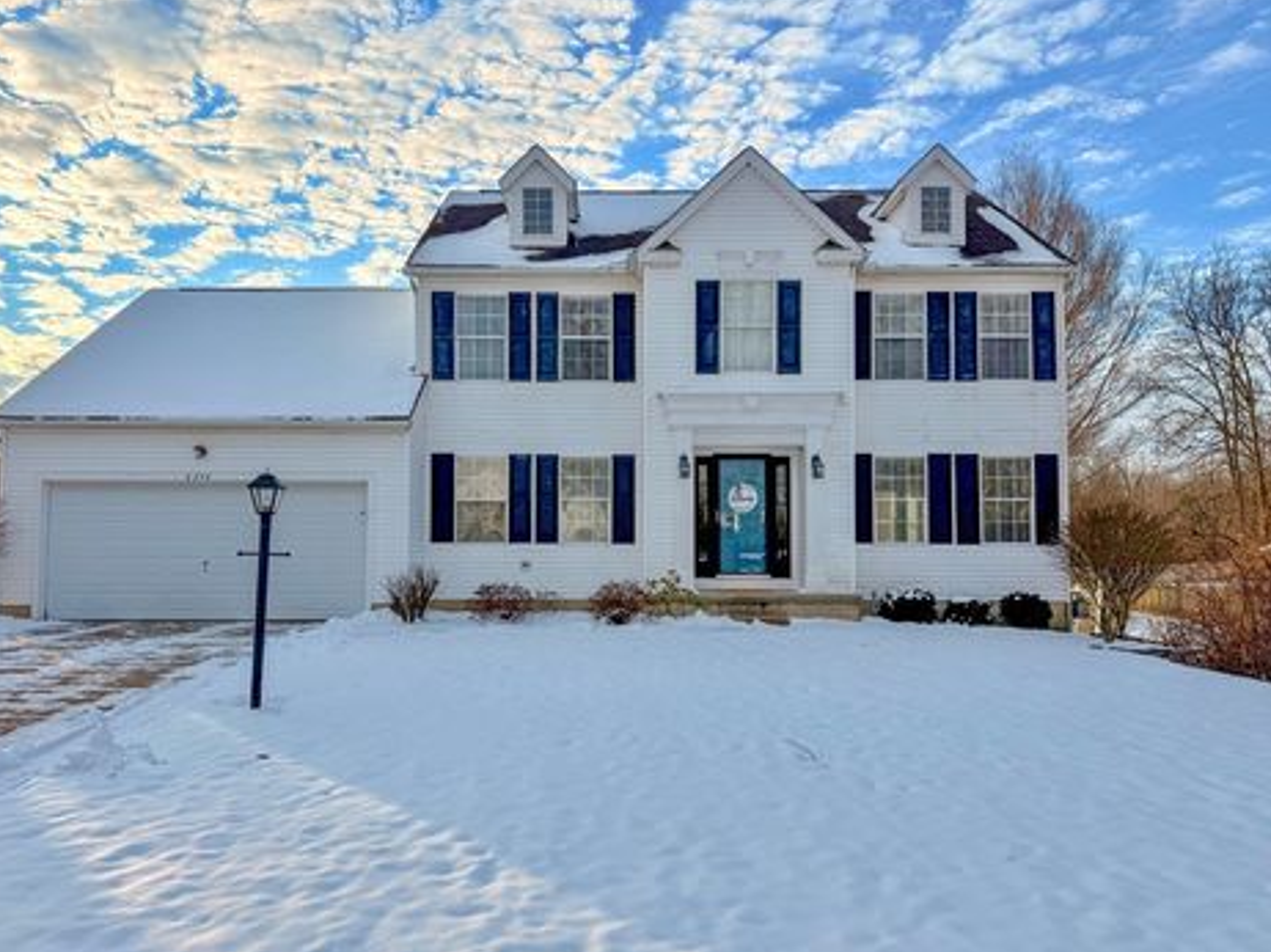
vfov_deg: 53.0
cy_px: 499
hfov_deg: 67.3
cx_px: 616
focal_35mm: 26
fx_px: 954
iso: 80
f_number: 1.8
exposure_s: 1/5000
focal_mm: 6.76
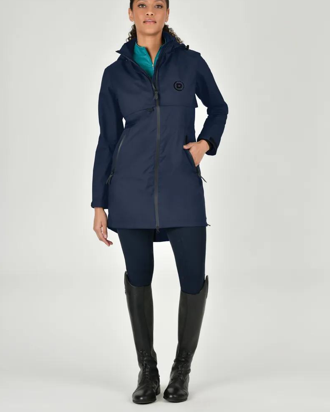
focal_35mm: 80
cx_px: 163
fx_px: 977
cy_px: 205
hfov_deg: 19.2
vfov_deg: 23.8
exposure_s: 1/160
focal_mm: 70
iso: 125
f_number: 5.6
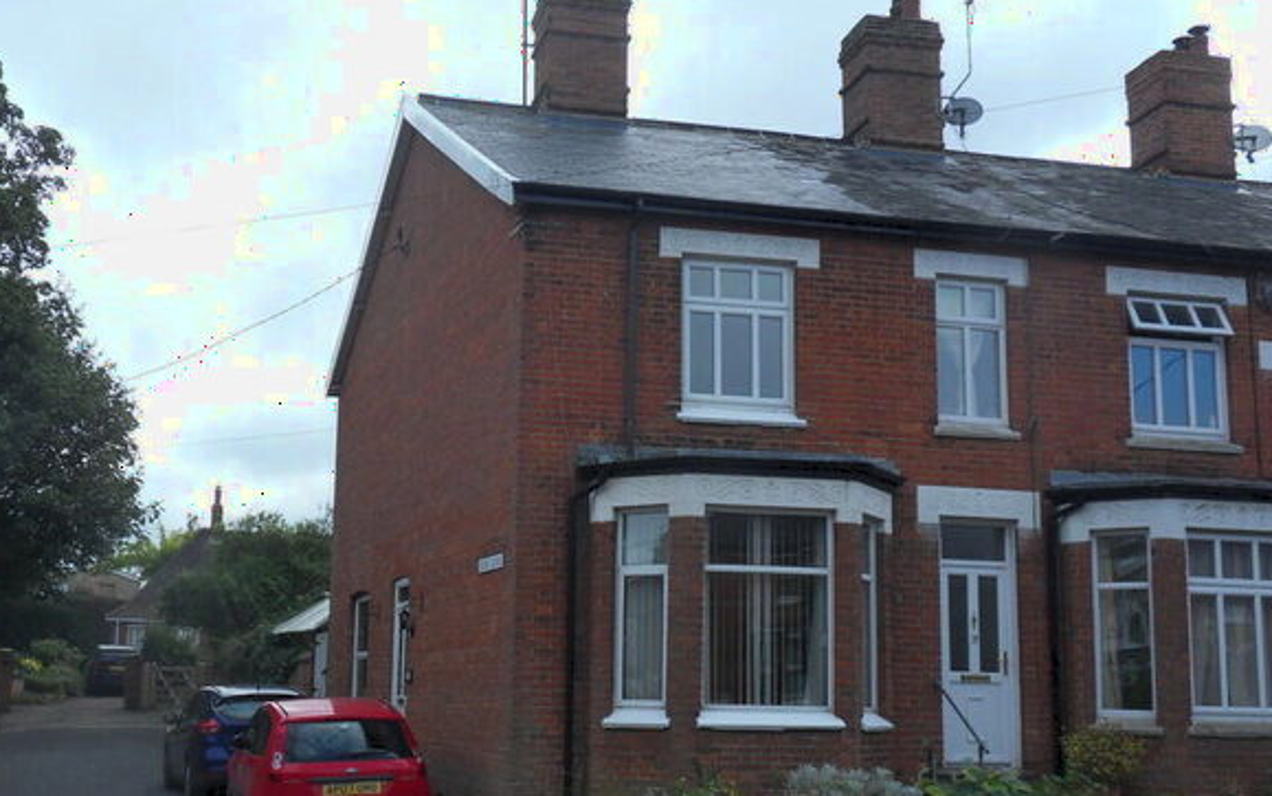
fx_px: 1421
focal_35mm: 41
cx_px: 529
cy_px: 483
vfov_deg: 31.2
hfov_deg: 48.0
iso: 80
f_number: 8.2
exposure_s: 1/125
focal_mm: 5.6
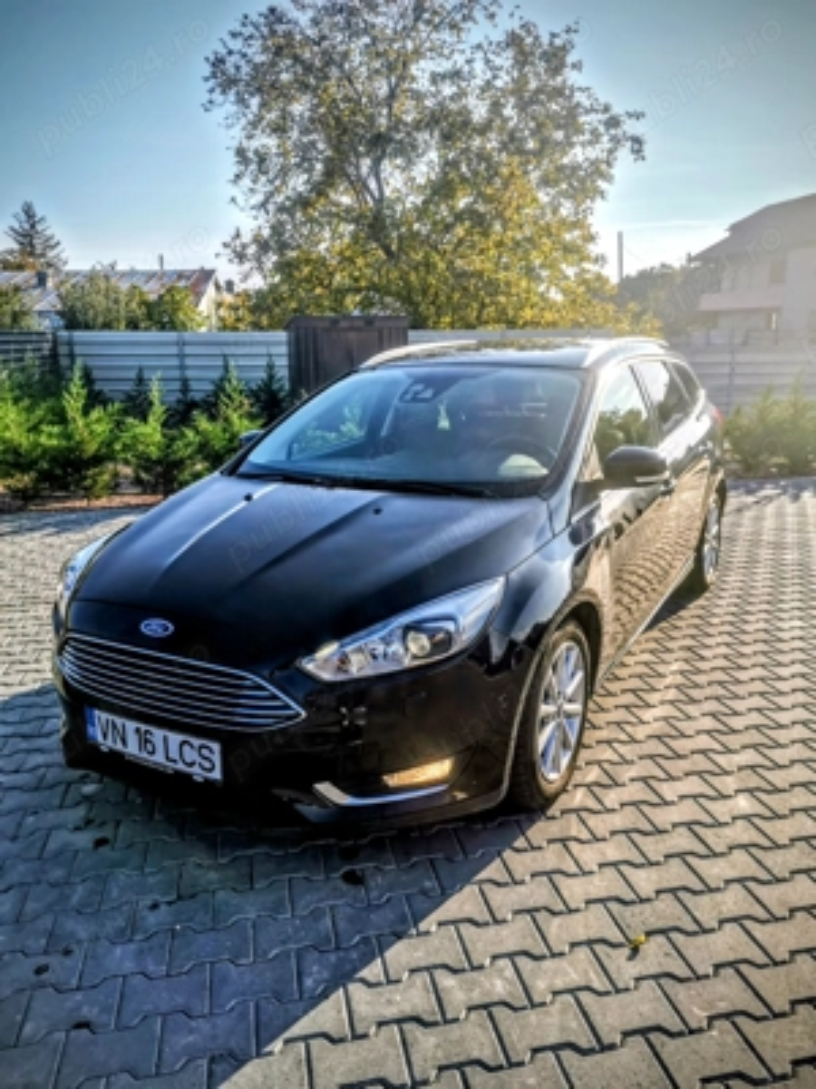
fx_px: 817
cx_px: 408
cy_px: 544
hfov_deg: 53.1
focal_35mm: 26
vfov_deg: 67.3
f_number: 1.8
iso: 50
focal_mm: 4.75
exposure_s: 1/1686
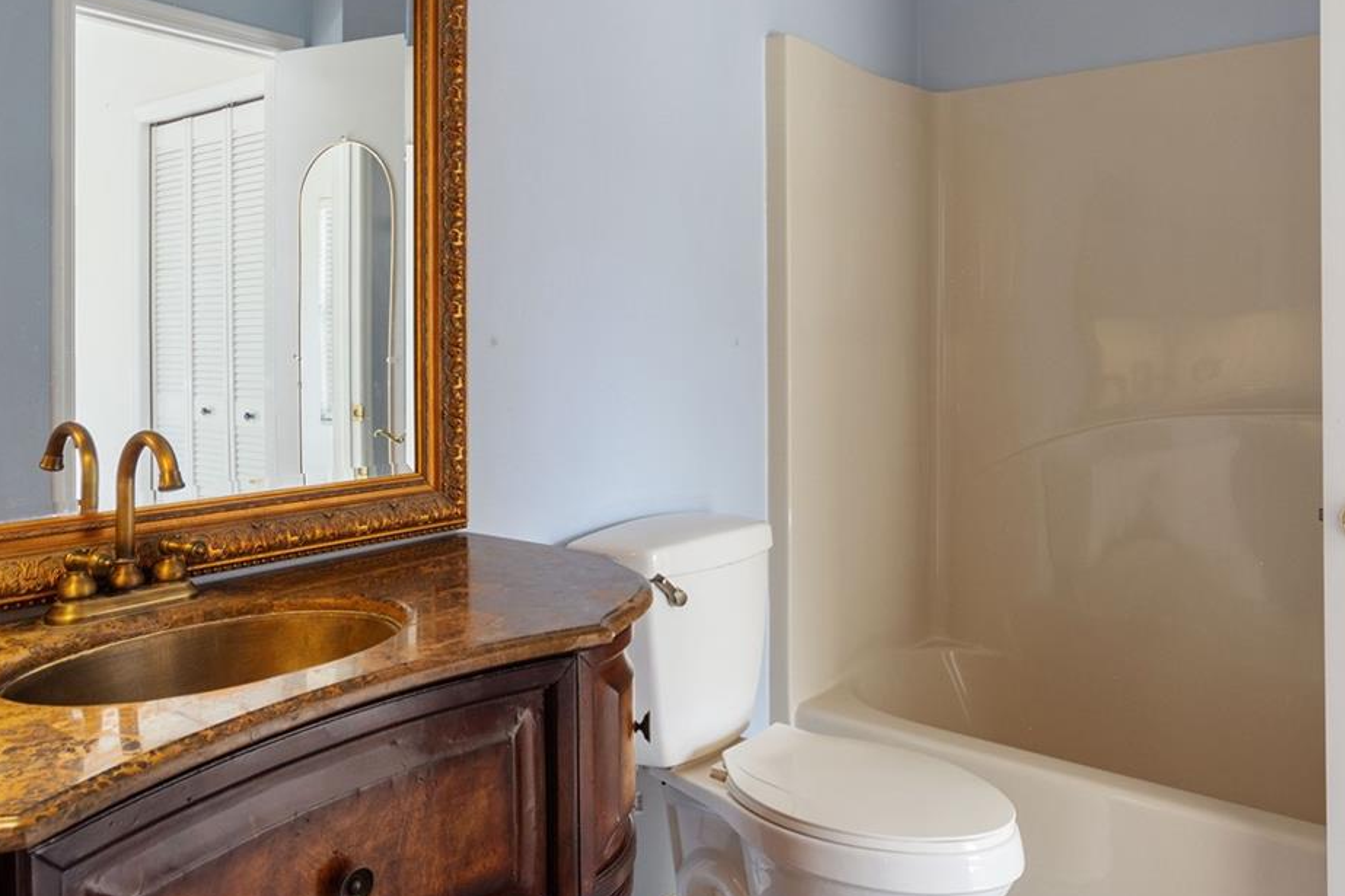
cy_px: 318
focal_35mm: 26
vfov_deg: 48.9
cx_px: 647
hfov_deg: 69.4
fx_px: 971
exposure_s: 1/30
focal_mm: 10
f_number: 4.5
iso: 400
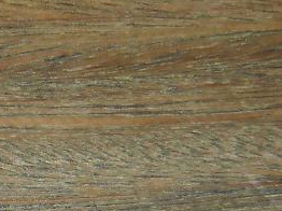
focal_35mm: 432
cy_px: 178
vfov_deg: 3.4
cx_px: -295
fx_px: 3516
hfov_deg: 4.5
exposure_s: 1/125
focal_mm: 17.1
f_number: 4.7
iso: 200
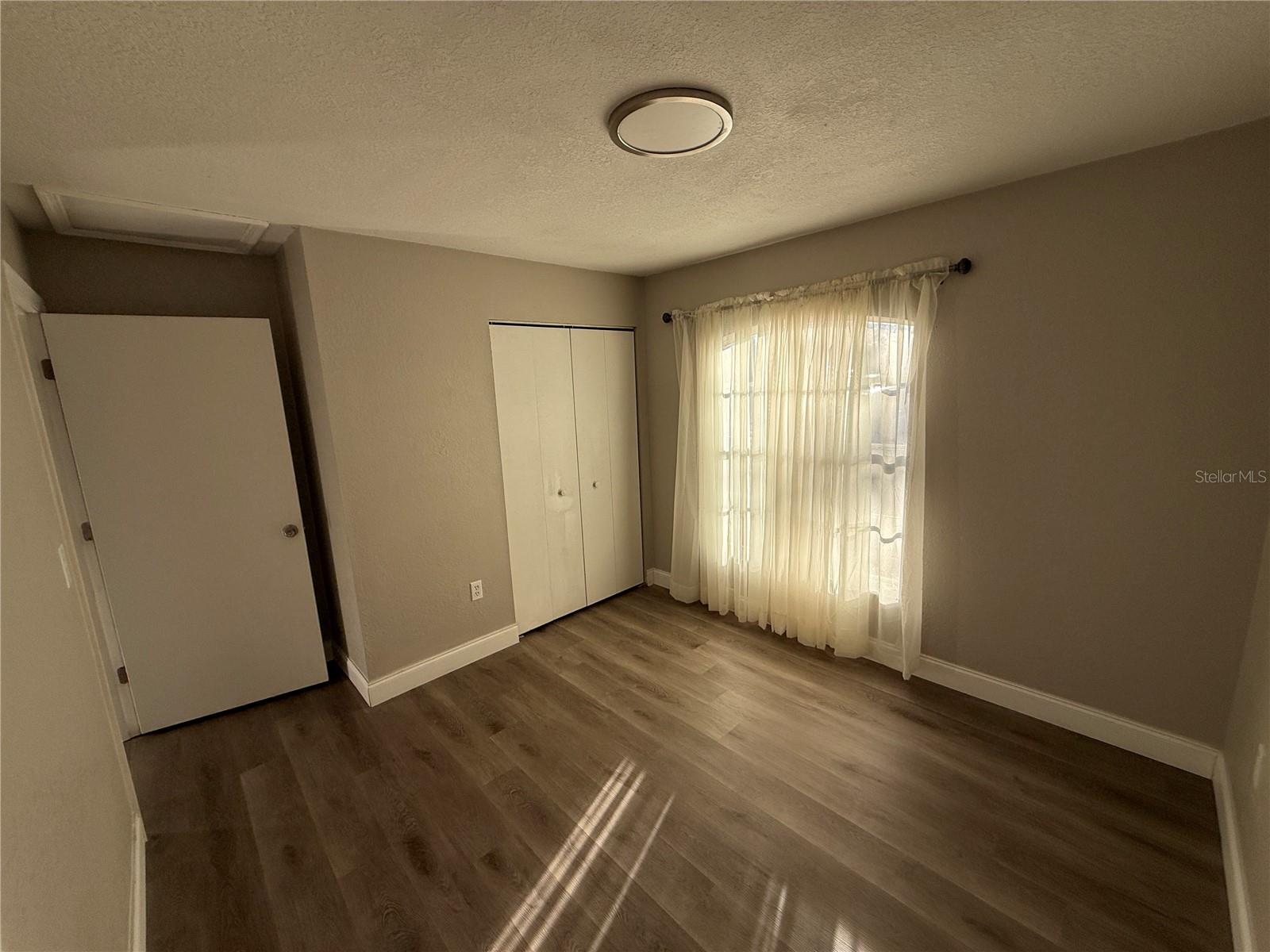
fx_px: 514
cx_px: 635
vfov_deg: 85.7
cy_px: 476
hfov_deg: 102.1
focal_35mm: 14
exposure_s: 1/549
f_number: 2.2
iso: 50
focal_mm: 2.22
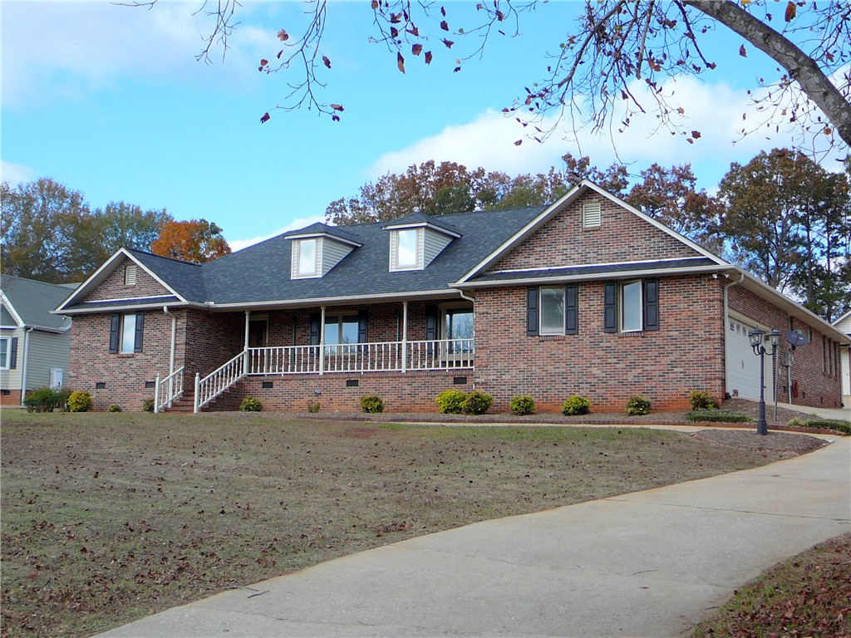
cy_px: 319
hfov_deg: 40.4
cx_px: 426
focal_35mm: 47
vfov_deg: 30.9
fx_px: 1155
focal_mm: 7
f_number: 3.3
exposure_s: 1/500
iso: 80
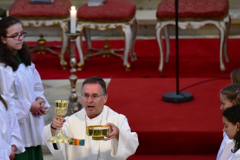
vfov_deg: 2.0
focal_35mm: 677
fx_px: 4515
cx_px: 81
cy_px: 122
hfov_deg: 3.0
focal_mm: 400
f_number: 5.6
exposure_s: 1/250
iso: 9000
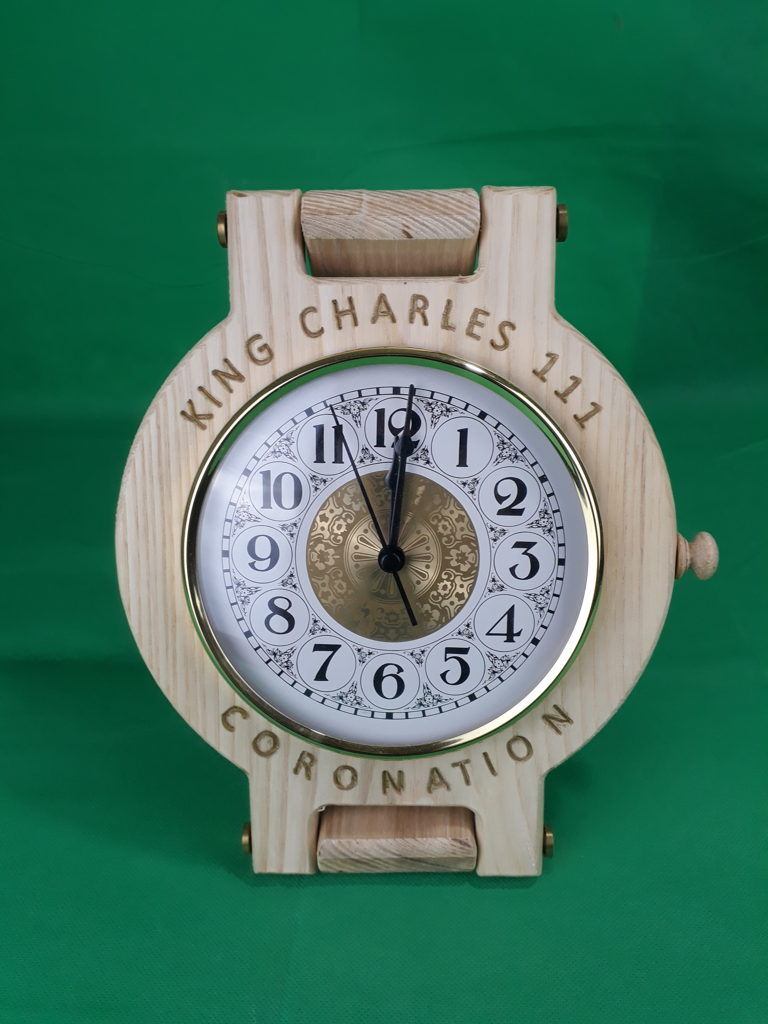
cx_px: 384
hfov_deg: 51.4
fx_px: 799
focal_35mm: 27
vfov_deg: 65.3
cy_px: 512
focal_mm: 3.6
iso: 64
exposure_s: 1/50
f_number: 1.9
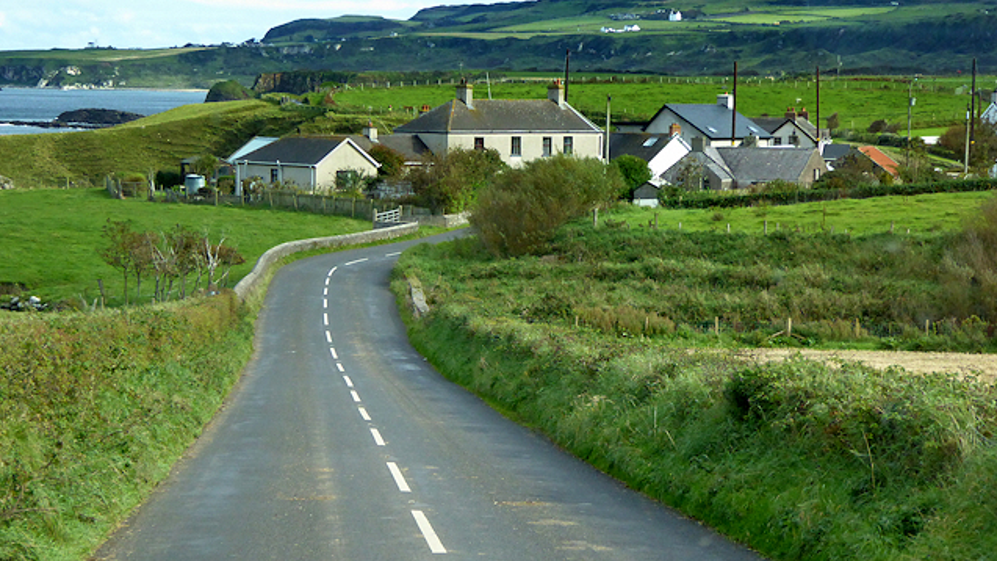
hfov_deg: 18.5
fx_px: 3066
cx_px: 498
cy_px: 304
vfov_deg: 10.4
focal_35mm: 116
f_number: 5.1
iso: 500
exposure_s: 1/640
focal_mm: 19
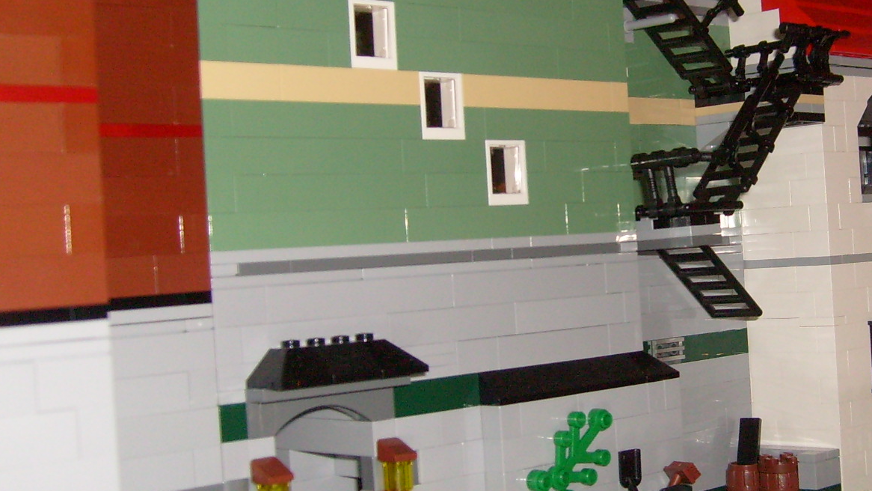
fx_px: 1549
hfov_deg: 31.0
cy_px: 208
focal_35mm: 67
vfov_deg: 18.0
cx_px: 636
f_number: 2.8
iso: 100
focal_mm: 5.8
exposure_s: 1/45
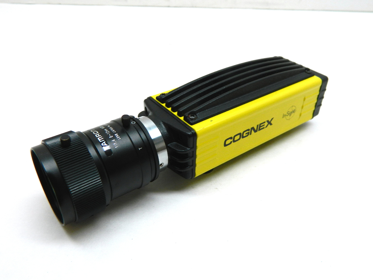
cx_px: 186
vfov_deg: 45.4
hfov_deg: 58.4
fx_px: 334
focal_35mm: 31
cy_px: 140
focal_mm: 5.6
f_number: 3.2
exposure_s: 1/40
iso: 80
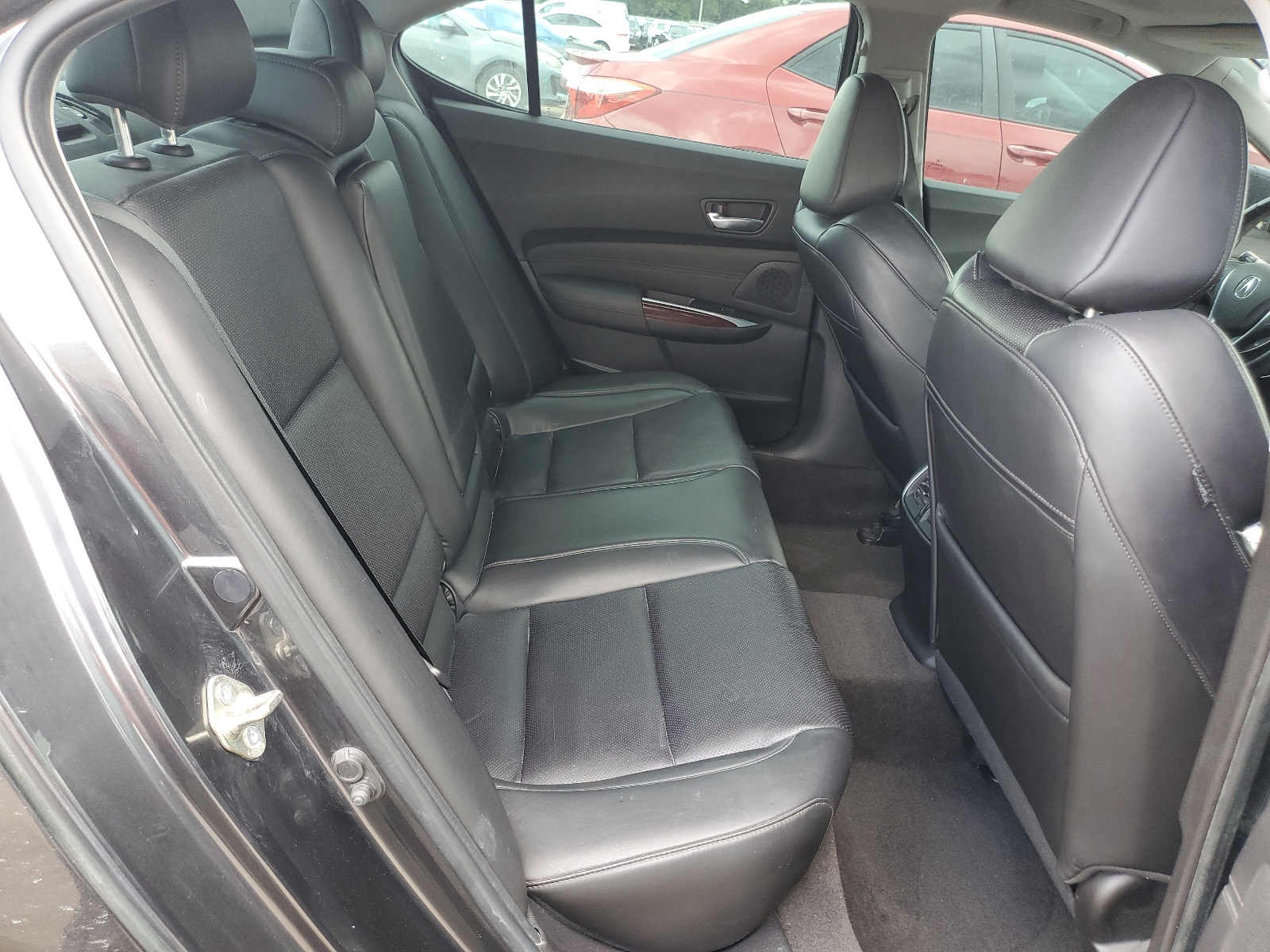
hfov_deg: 67.3
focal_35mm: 26
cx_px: 635
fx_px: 954
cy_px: 476
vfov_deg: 53.1
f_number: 1.5
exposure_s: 1/60.2
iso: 88
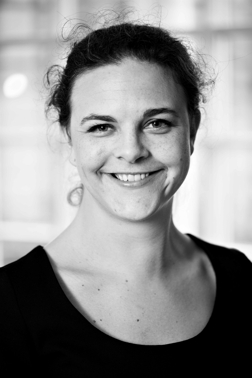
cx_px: 126
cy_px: 189
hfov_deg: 13.1
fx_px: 1102
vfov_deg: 19.5
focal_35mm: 105
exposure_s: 1/60
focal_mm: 105
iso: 400
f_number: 3.5
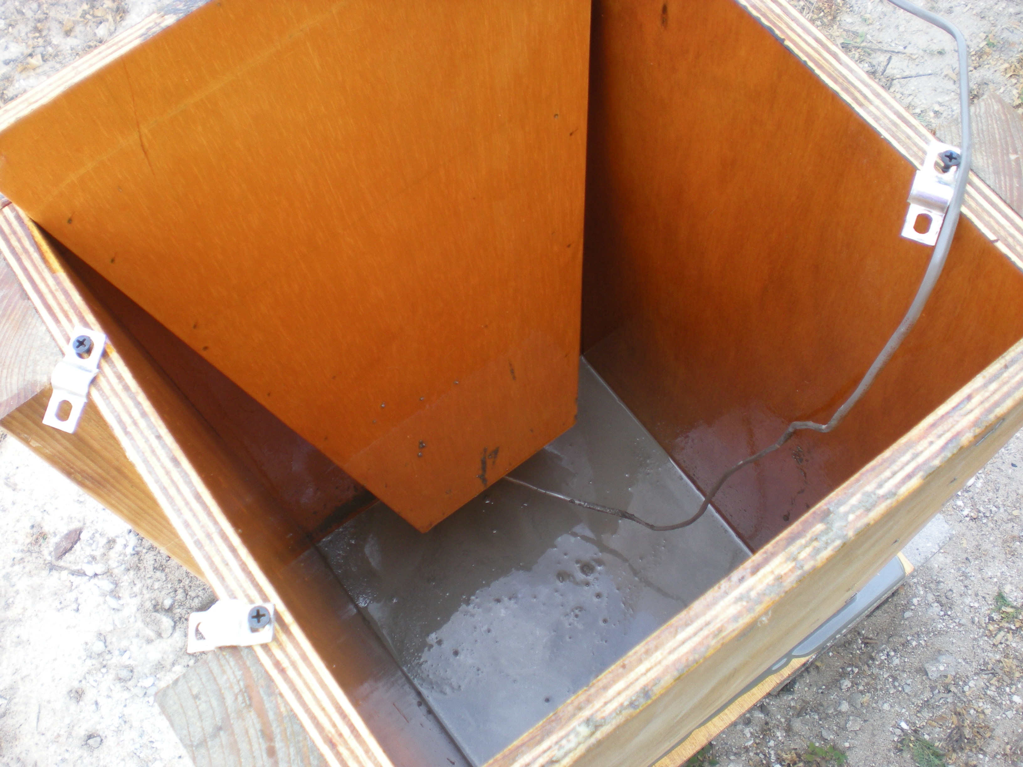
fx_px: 1123
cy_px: 384
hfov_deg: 49.0
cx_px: 512
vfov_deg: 37.7
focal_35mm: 38
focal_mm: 6.3
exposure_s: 1/57.3
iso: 78
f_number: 3.1
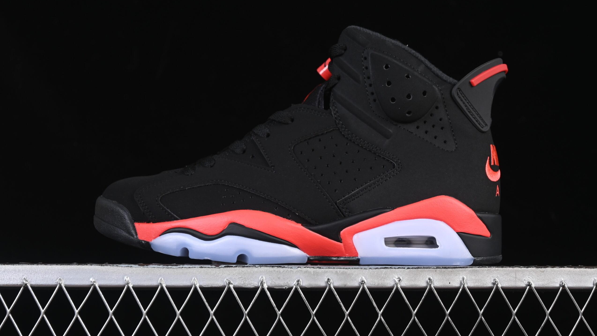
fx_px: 1251
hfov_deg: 26.9
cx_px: 300
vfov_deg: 15.3
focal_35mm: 79
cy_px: 141
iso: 160
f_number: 6.3
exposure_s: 1/60
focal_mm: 50
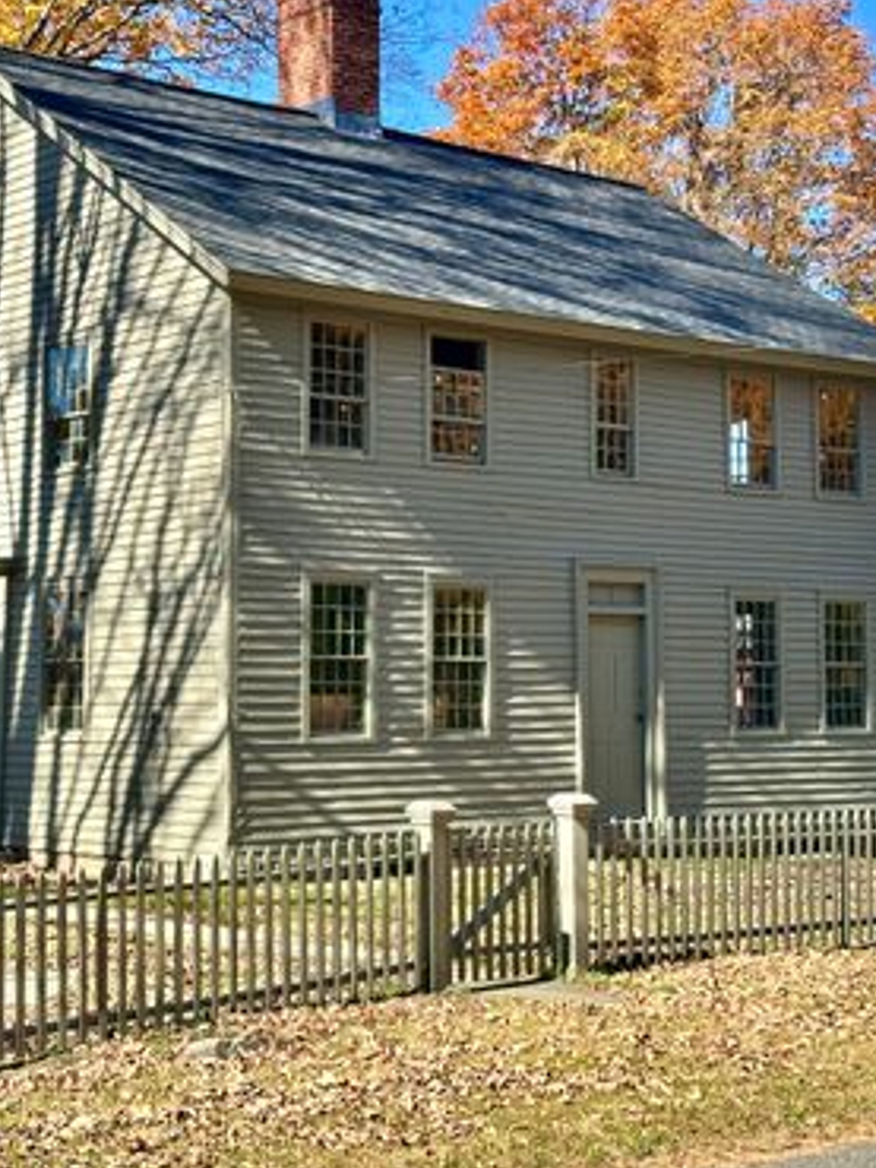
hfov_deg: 22.4
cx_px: 215
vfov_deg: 29.8
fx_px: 2192
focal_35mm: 65
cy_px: 587
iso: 64
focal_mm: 6.86
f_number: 1.78
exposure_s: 1/1751
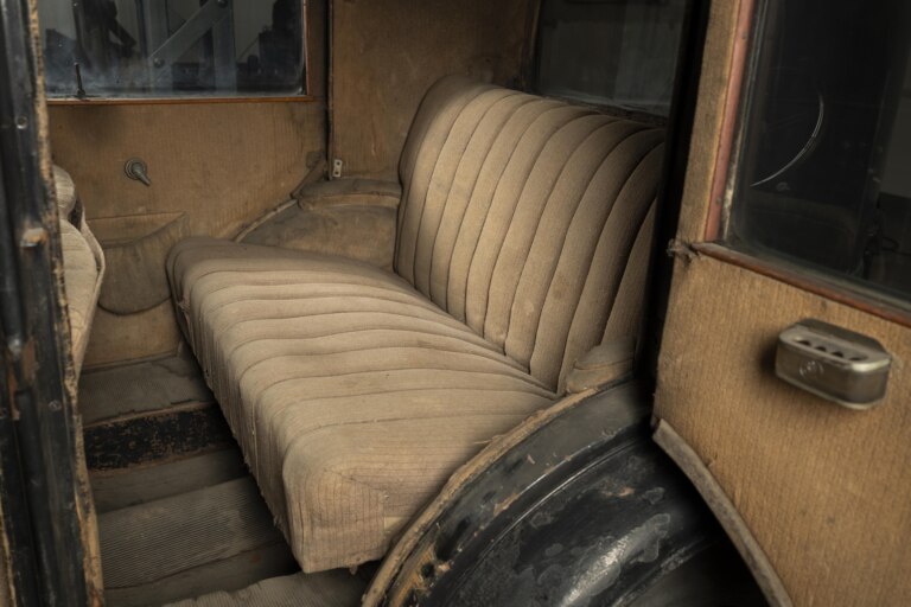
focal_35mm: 34
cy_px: 304
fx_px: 848
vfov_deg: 39.4
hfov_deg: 56.5
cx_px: 456
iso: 100
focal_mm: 33.5
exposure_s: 1/1.25
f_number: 5.6
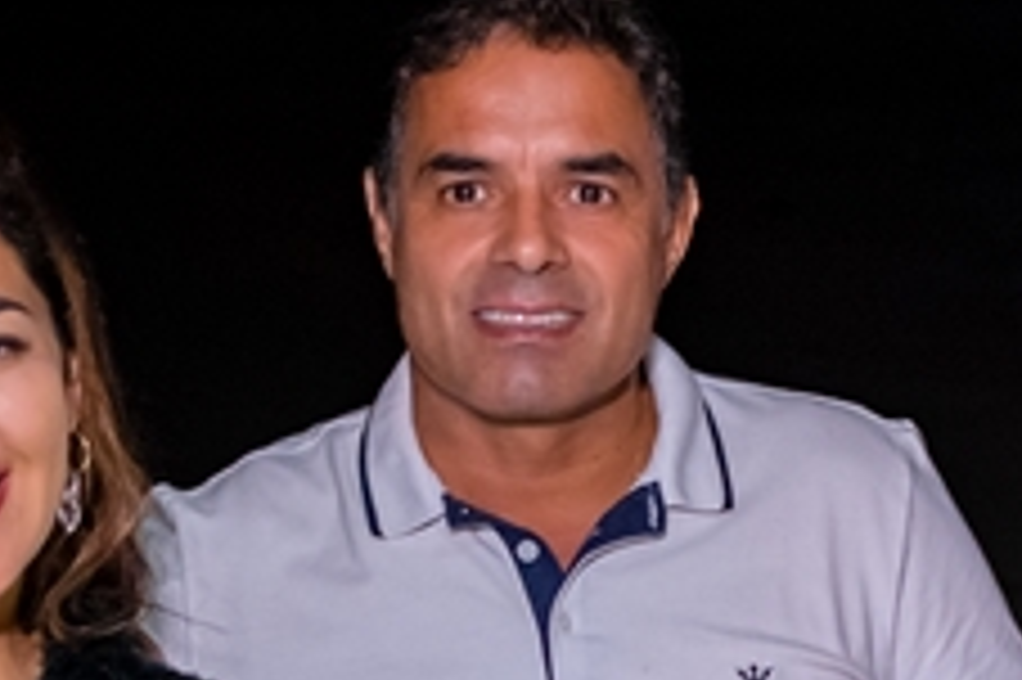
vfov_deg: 7.9
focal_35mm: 172
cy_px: 829
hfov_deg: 11.9
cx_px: 804
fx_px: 4869
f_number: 2.5
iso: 2500
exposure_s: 1/200
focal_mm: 35
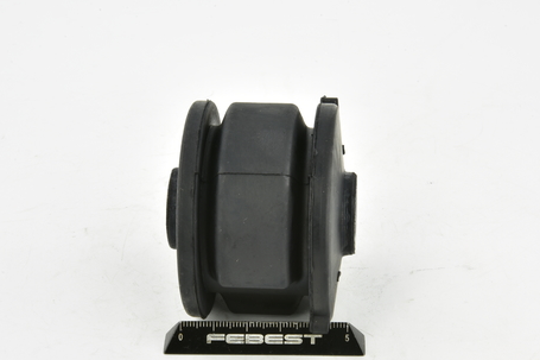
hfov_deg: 21.5
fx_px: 1424
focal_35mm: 95
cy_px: 244
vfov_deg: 14.4
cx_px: 263
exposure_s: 1/2
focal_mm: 60
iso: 64
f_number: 29
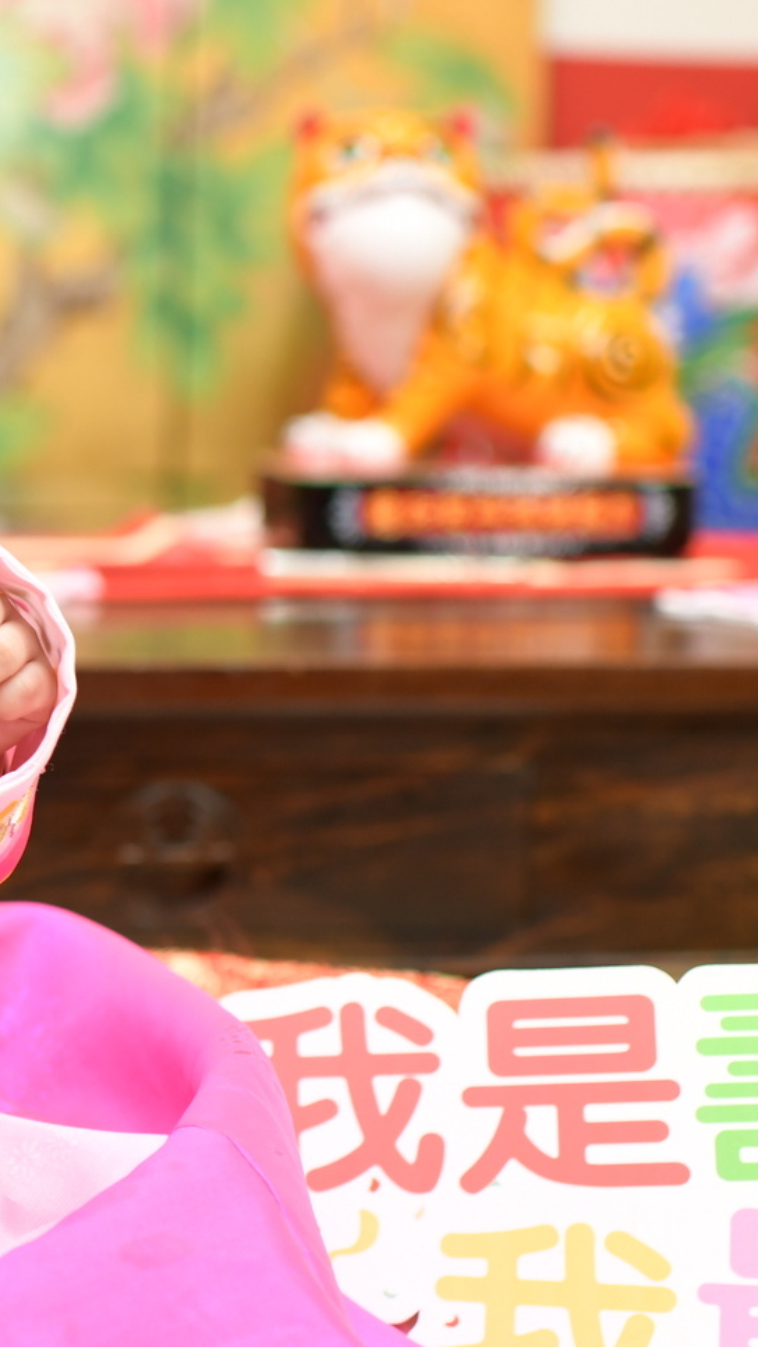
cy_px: 631
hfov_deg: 12.8
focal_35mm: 91
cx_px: -256
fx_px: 3251
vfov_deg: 23.4
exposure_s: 1/200
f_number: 2.8
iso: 400
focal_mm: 35
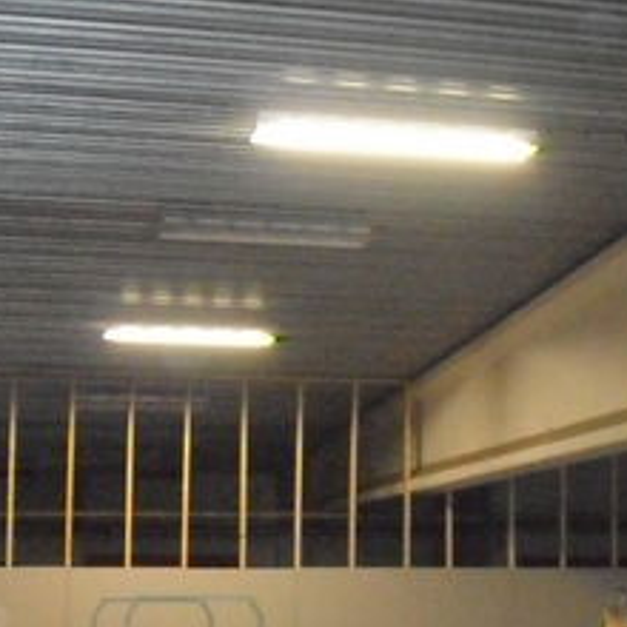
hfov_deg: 17.7
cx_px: 667
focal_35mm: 95
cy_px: 470
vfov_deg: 18.2
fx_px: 1947
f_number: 2.7
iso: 1600
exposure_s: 1/60
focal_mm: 6.2
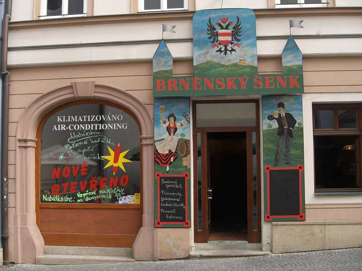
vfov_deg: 37.7
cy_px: 136
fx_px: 397
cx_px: 181
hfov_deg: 49.0
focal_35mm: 38
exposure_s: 1/160
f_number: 3.1
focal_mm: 6.3
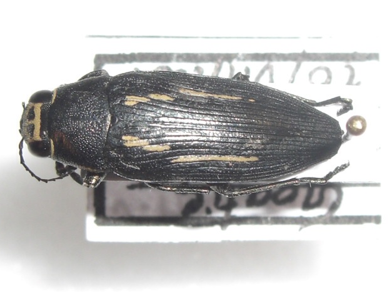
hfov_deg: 47.9
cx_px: 191
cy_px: 144
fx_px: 439
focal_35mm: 39
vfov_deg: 36.8
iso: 80
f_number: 4
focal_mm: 7.9
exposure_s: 1/60
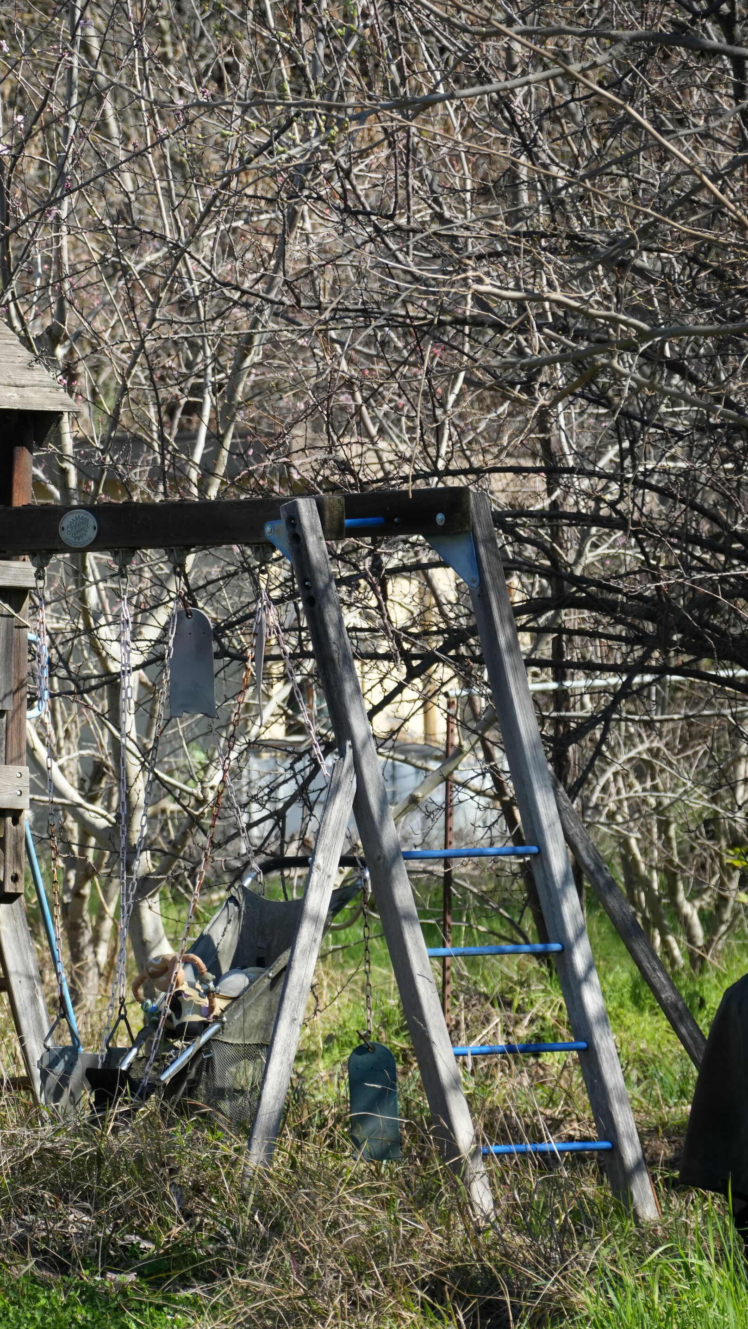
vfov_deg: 6.6
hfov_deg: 3.7
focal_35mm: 326
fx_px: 11495
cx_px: -36
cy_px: 666
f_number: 7.1
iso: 640
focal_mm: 207
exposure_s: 1/800
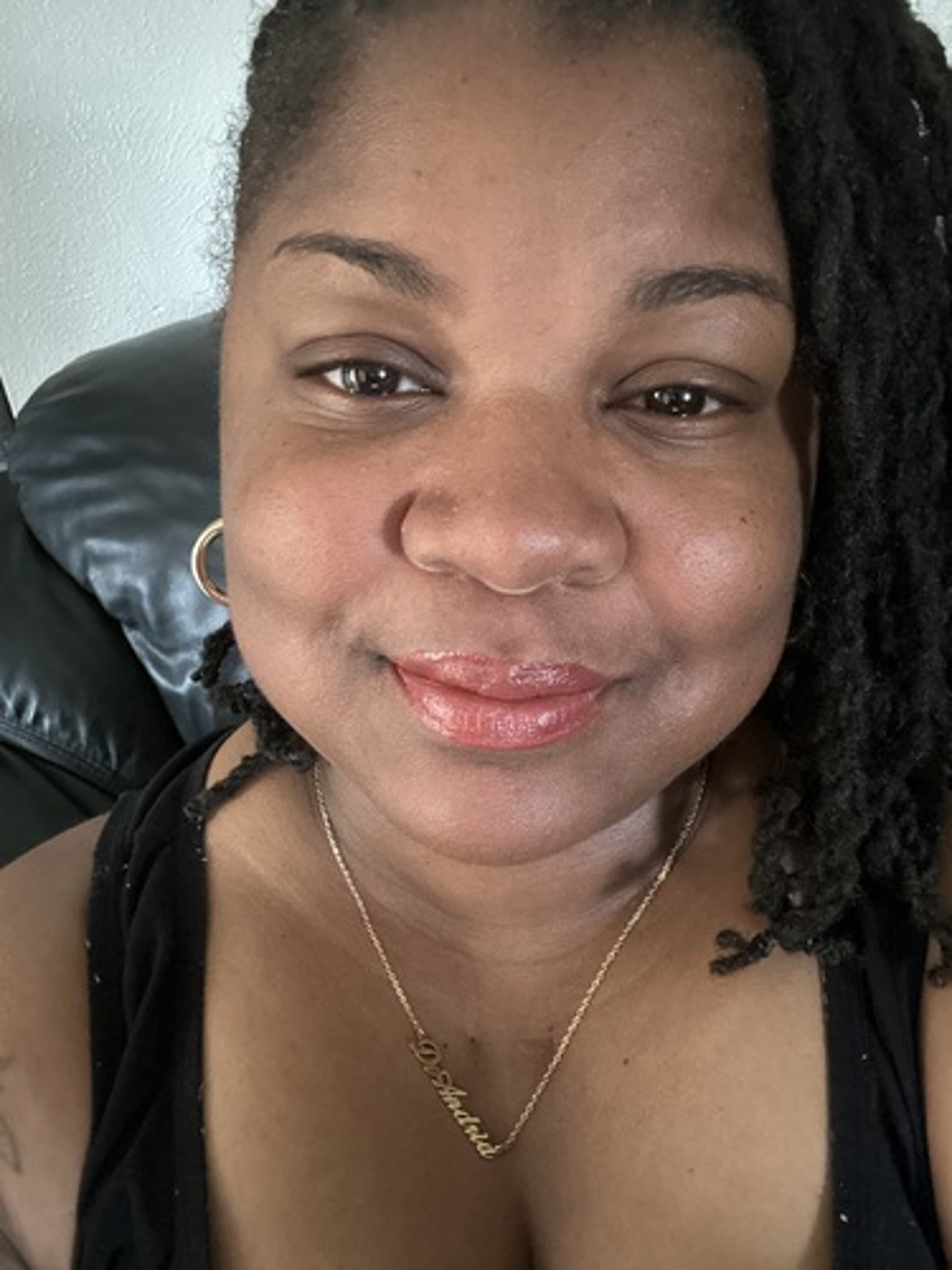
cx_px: 476
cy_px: 635
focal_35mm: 30
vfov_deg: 60.0
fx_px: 1100
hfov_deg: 46.8
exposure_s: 1/18
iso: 640
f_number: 1.9
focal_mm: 2.69
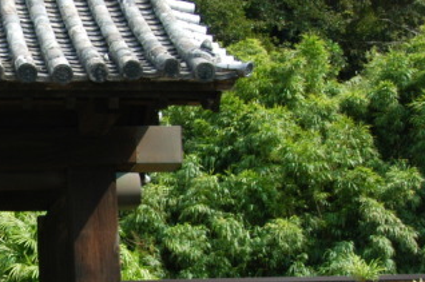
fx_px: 1367
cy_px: 237
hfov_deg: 17.0
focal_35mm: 116
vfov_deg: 11.7
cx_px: -63
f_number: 7.1
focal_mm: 24
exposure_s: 1/200
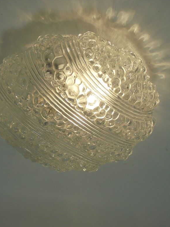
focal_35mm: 44
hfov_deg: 32.9
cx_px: 78
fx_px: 288
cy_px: 100
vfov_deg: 42.9
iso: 100
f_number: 4.2
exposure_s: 1/400
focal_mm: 6.9
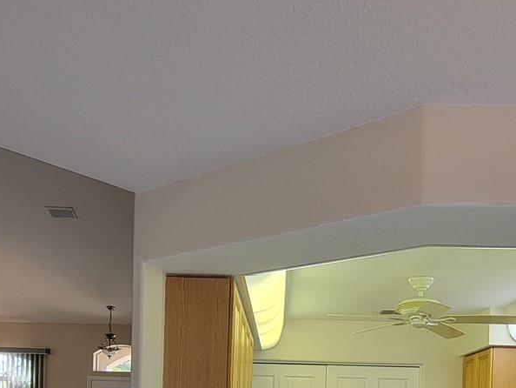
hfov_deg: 52.6
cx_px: 267
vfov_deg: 34.2
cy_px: 444
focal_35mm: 35
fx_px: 522
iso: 64
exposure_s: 1/60
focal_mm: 2.2
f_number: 2.2
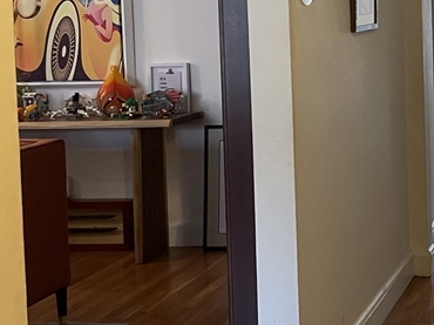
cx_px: 510
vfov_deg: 20.1
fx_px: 902
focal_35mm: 72
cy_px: 45
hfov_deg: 24.7
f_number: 1.6
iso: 400
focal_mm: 4.2
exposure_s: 1/60
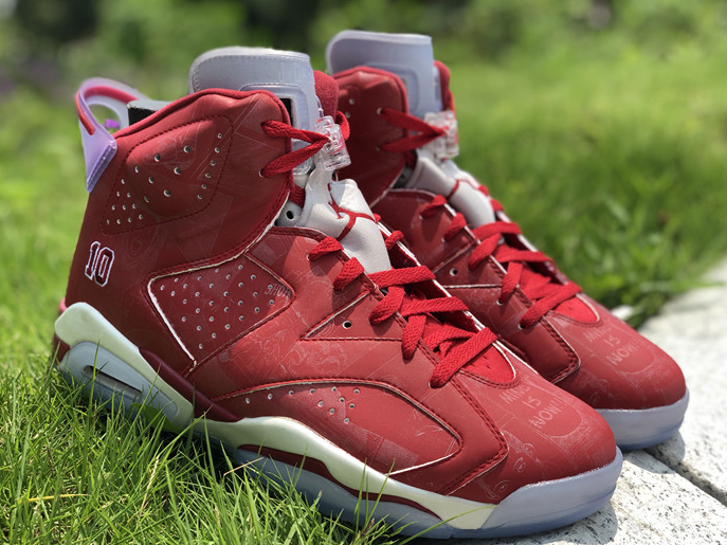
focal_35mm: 56
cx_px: 347
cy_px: 288
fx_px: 1176
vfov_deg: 26.1
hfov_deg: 34.3
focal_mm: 6
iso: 16
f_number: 2.4
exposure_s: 1/649
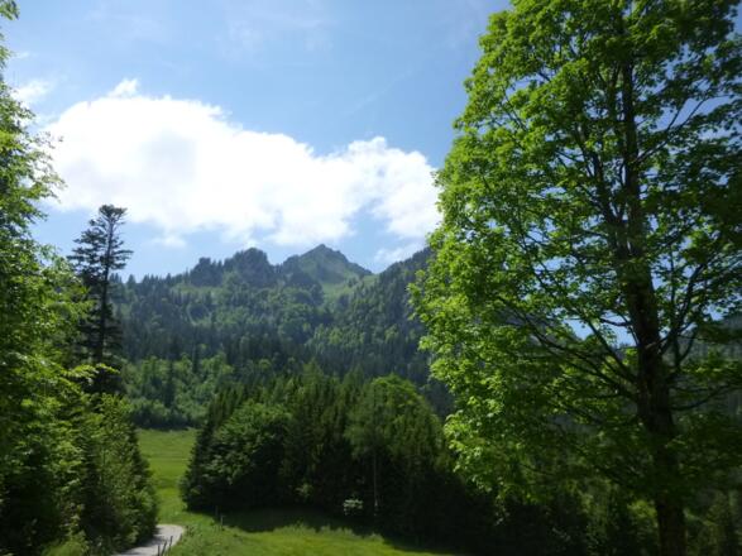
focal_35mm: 25
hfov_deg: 69.4
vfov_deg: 54.9
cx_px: 371
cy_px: 278
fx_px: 536
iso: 160
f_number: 3.1
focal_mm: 4.5
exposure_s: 1/1300
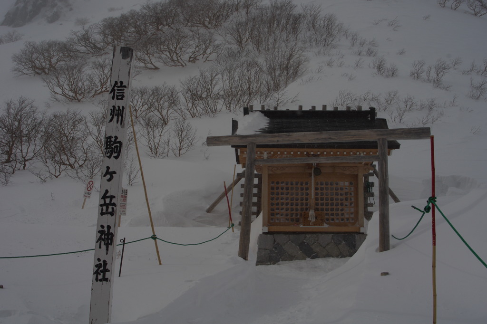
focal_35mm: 42
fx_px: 568
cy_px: 162
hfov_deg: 46.4
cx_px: 244
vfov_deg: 31.9
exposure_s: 1/1250
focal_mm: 28
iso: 100
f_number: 9
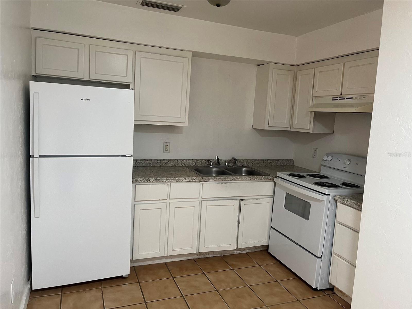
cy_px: 154
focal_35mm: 26
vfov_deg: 53.1
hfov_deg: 67.3
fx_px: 309
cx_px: 206
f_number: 1.6
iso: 160
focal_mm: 5.1
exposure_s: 1/60
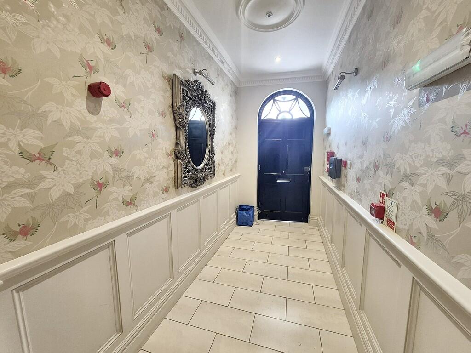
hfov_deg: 106.2
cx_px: 236
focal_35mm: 13
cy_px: 176
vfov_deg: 89.9
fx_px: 177
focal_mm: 1.7
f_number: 2.2
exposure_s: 1/50
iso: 200
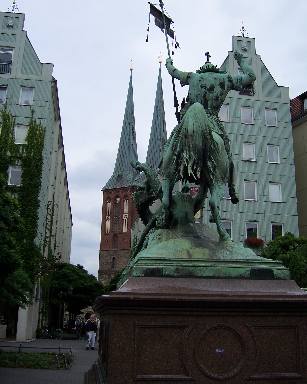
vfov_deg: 47.9
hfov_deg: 39.2
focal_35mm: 38
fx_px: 432
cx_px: 155
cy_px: 188
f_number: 3
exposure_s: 1/1000
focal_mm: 6
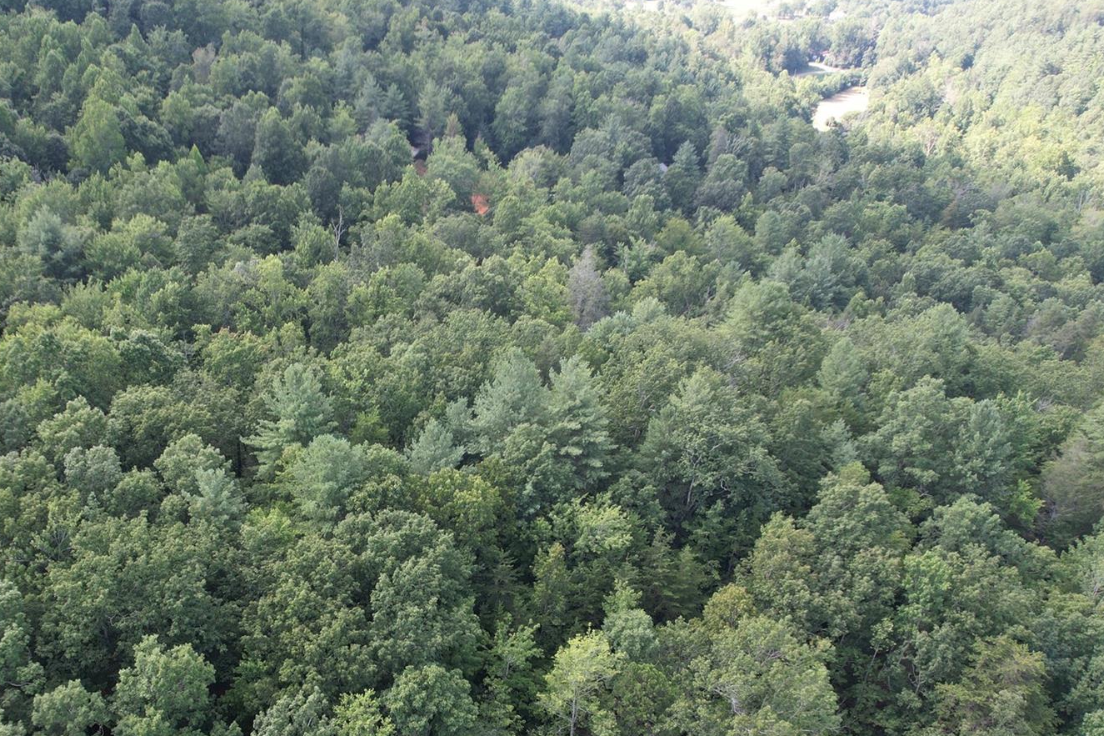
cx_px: 401
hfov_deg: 55.0
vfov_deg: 38.1
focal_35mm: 34
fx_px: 1042
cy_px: 533
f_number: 2.8
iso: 100
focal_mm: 8.38
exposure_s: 1/240
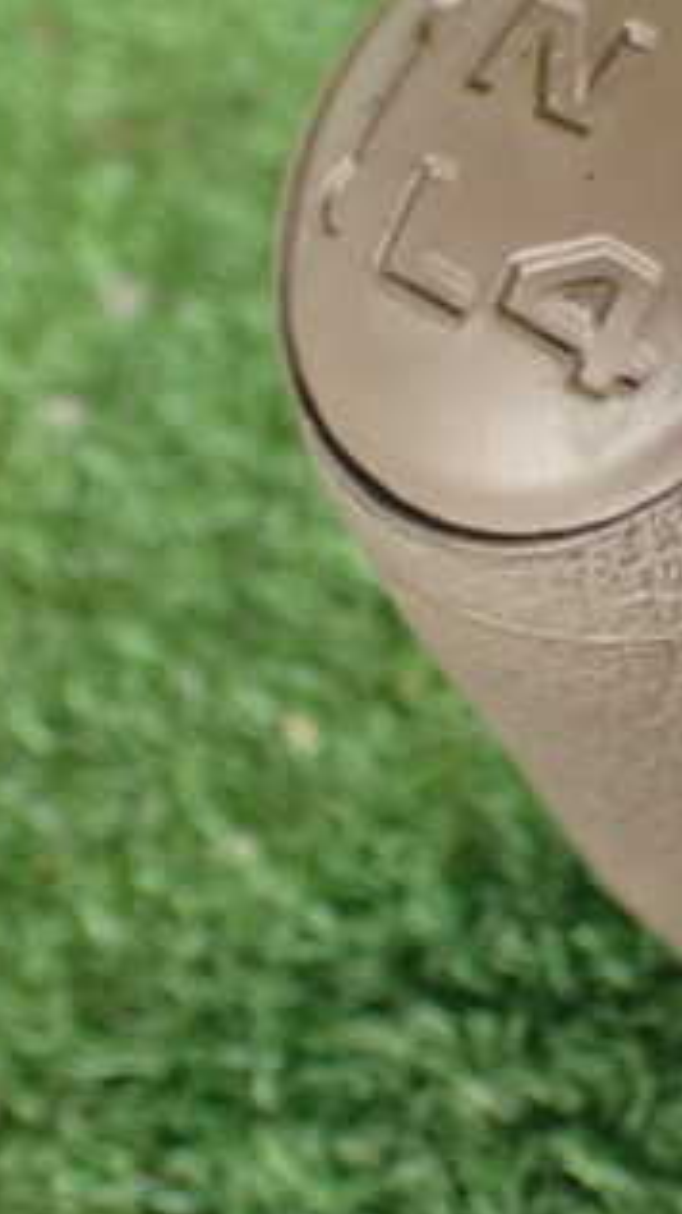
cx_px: 732
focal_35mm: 66
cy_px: 368
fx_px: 2125
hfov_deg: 17.7
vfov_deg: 31.6
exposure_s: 1/30
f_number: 2.4
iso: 200
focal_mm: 5.79
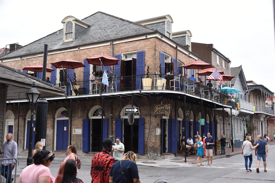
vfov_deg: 33.4
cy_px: 92
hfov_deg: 48.4
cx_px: 138
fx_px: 306
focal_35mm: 40
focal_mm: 40
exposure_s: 1/125
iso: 100
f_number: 5.6
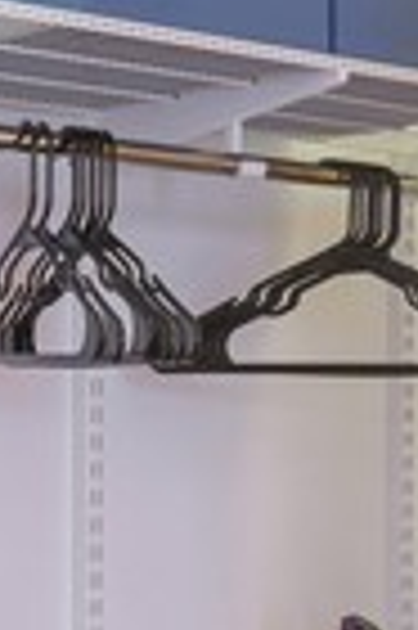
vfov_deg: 17.6
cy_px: 441
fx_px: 2025
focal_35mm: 116
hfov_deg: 11.7
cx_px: 355
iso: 200
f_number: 8
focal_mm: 15
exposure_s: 5
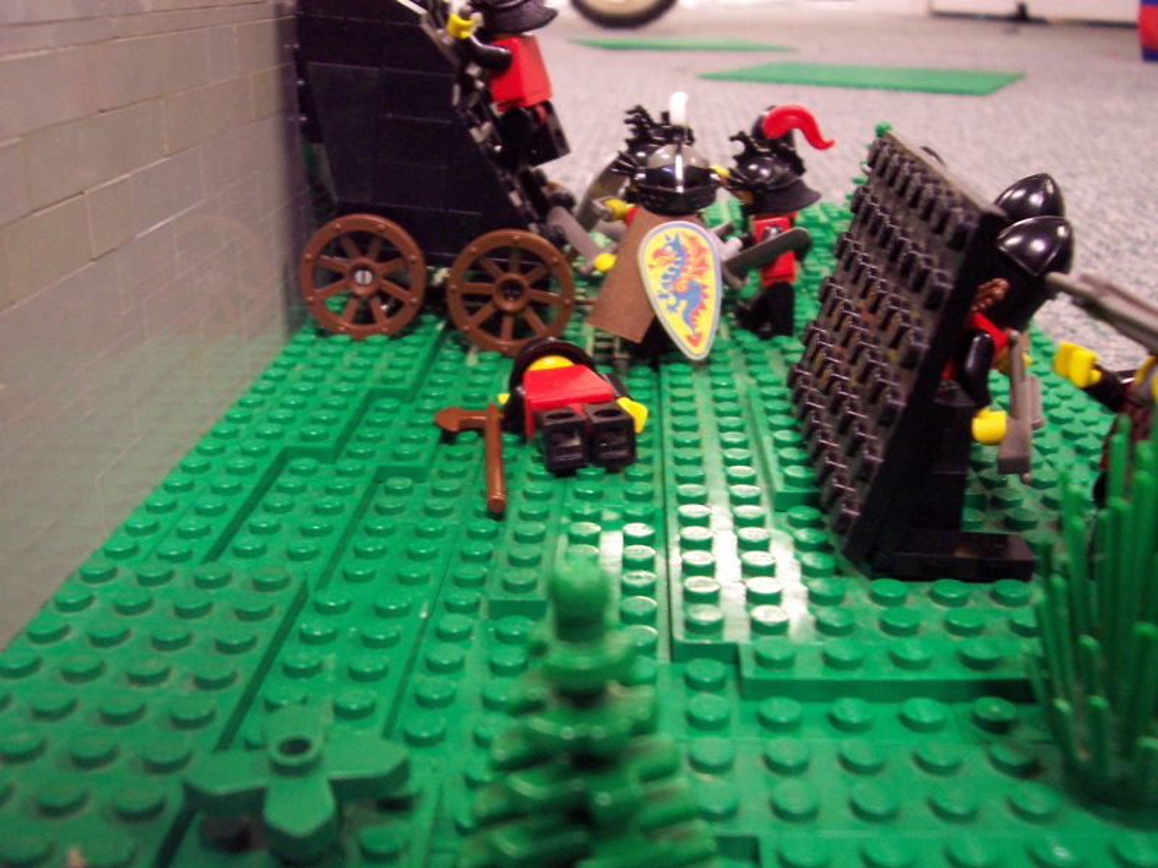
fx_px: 1238
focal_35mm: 37
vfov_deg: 38.7
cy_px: 434
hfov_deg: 50.1
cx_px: 579
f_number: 2.8
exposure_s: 1/8
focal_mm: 5.6
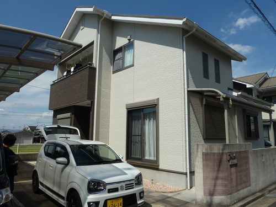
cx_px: 138
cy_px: 104
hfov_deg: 69.4
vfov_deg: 54.9
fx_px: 199
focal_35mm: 25
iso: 80
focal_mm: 4.1
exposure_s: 1/500
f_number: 5.6
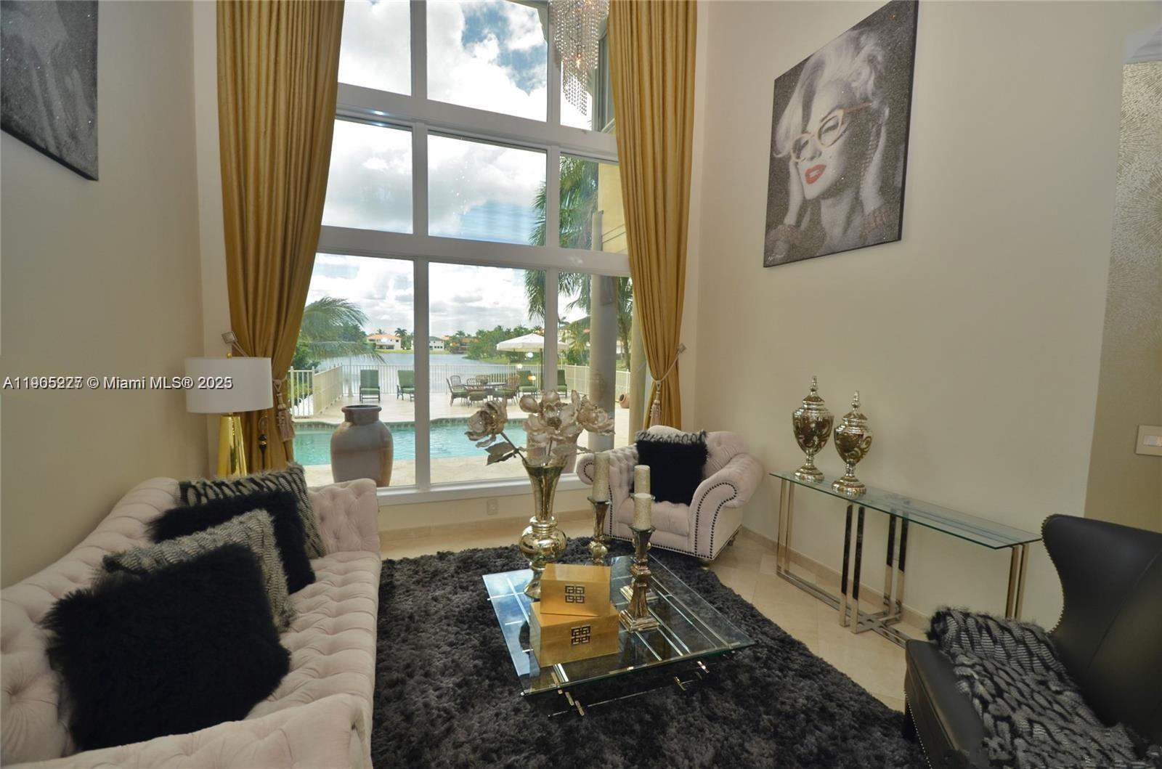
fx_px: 531
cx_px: 581
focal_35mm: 16
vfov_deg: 71.8
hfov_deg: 95.1
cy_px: 384
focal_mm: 11
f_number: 5
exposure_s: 1/60
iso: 200
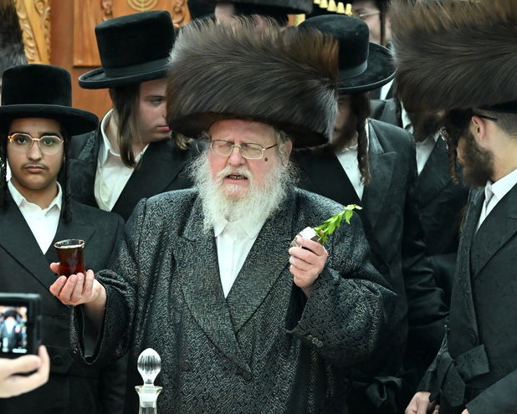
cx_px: 296
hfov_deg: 11.3
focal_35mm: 170
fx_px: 2602
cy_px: 278
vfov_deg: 9.1
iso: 1600
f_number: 5
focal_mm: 80
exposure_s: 1/200
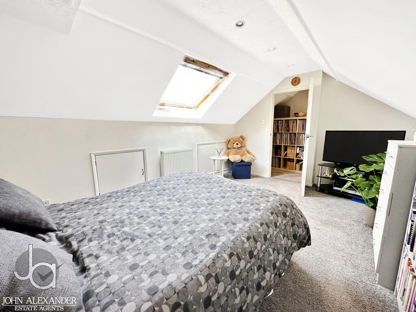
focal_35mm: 14
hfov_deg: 102.1
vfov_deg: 85.7
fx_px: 168
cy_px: 156
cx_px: 208
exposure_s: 1/99
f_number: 2.2
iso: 160
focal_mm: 2.22
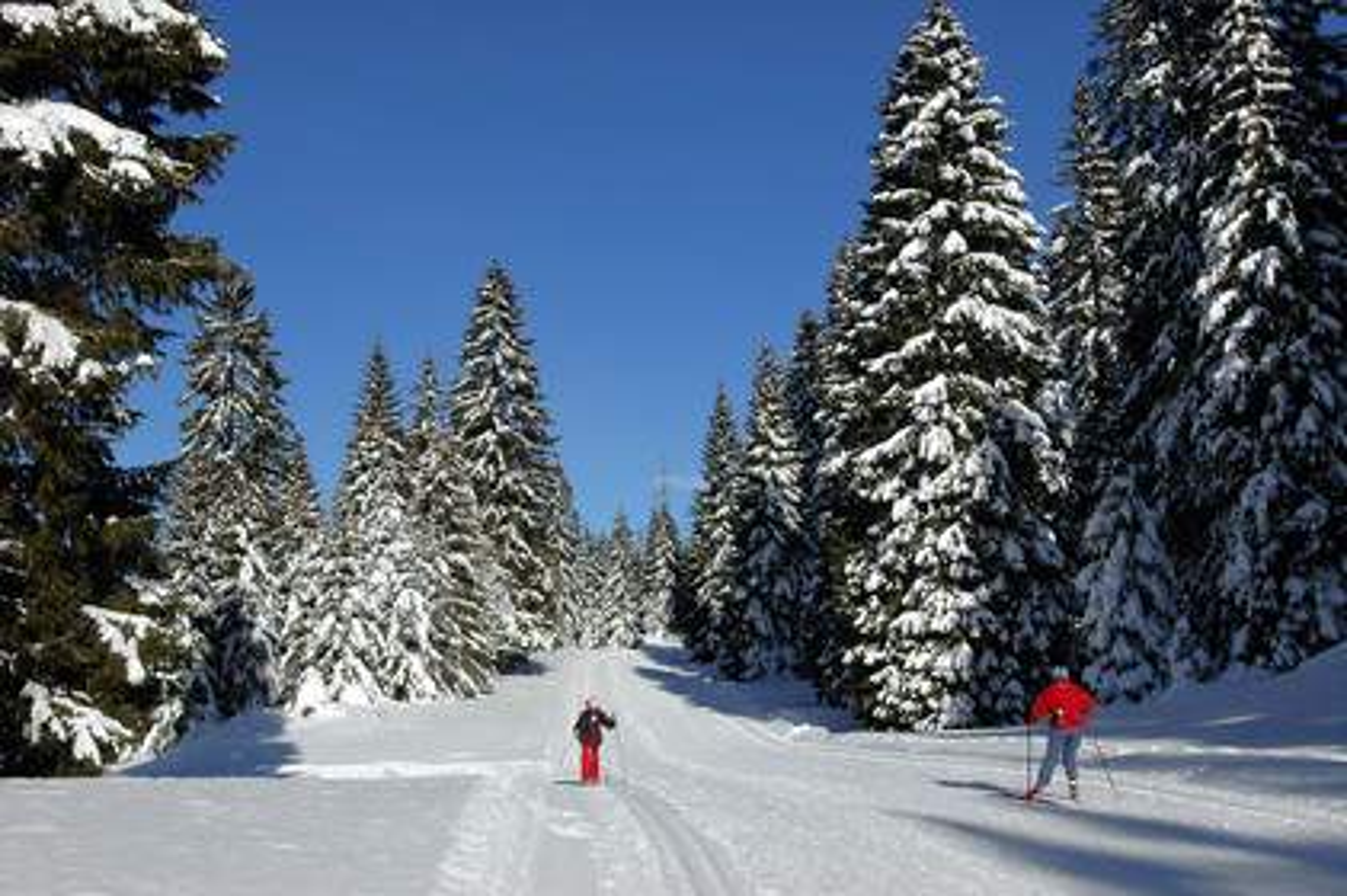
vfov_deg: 36.8
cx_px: 674
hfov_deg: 53.2
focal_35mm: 36
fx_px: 1346
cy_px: 448
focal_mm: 24
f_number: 11
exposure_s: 1/400
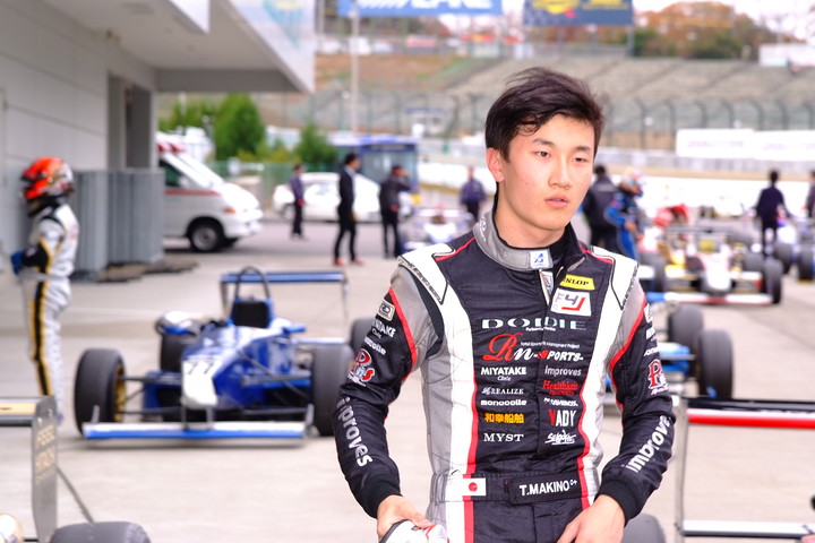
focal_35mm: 113
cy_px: 272
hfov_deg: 18.1
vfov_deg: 12.1
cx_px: 408
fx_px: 2558
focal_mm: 75
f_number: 5.6
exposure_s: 1/80
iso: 400
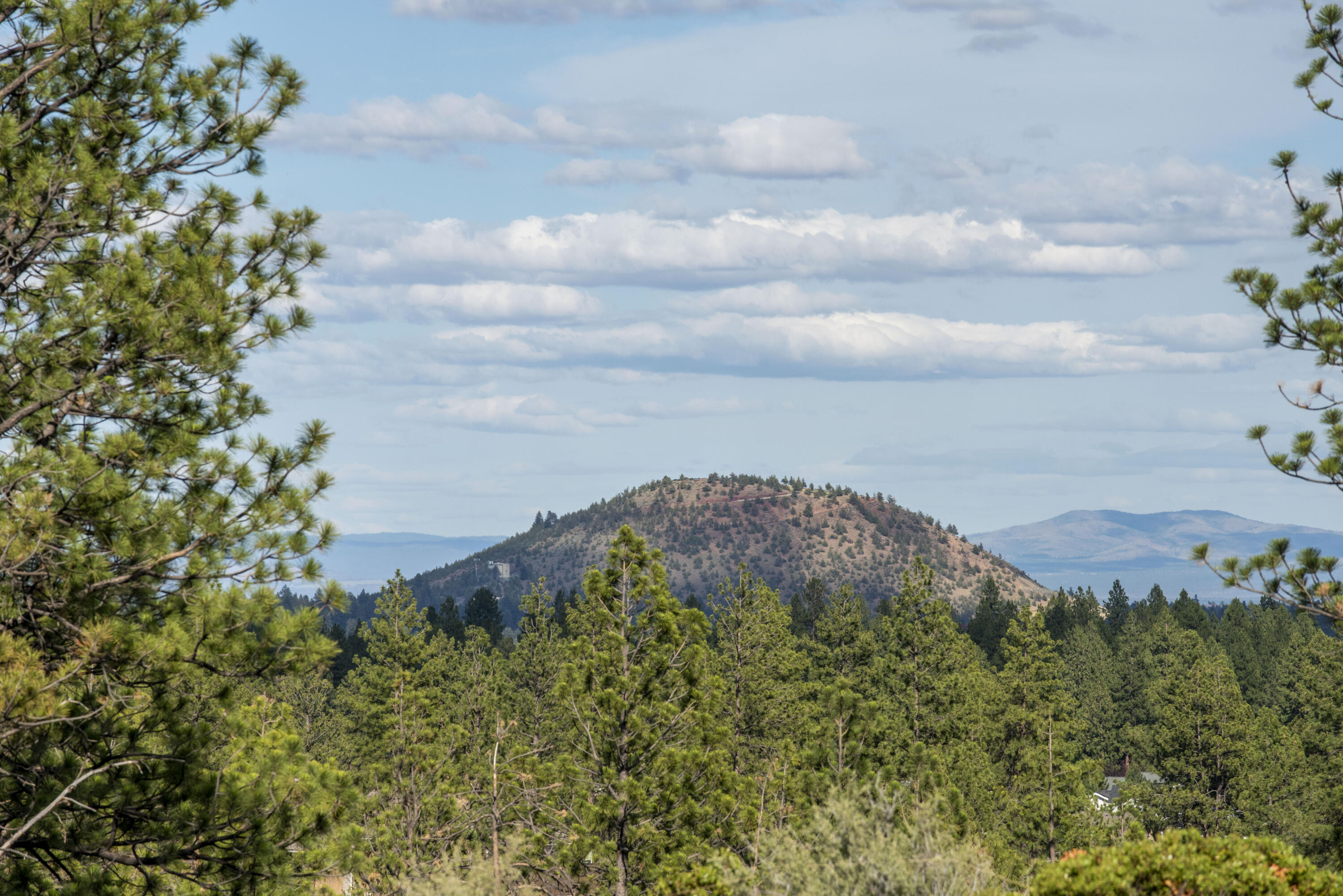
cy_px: 448
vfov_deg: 6.9
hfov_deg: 10.3
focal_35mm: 200
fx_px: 7463
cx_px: 672
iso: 200
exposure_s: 1/500
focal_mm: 200
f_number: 11
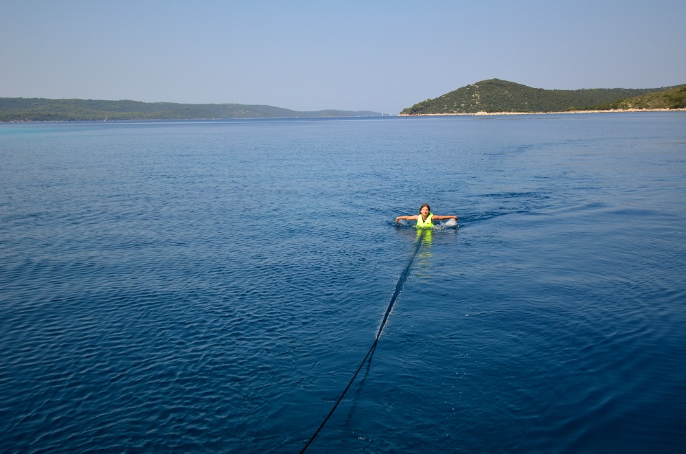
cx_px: 343
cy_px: 227
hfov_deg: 53.2
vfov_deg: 36.7
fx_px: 684
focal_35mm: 36
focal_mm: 24
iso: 400
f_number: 4
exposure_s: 1/3200
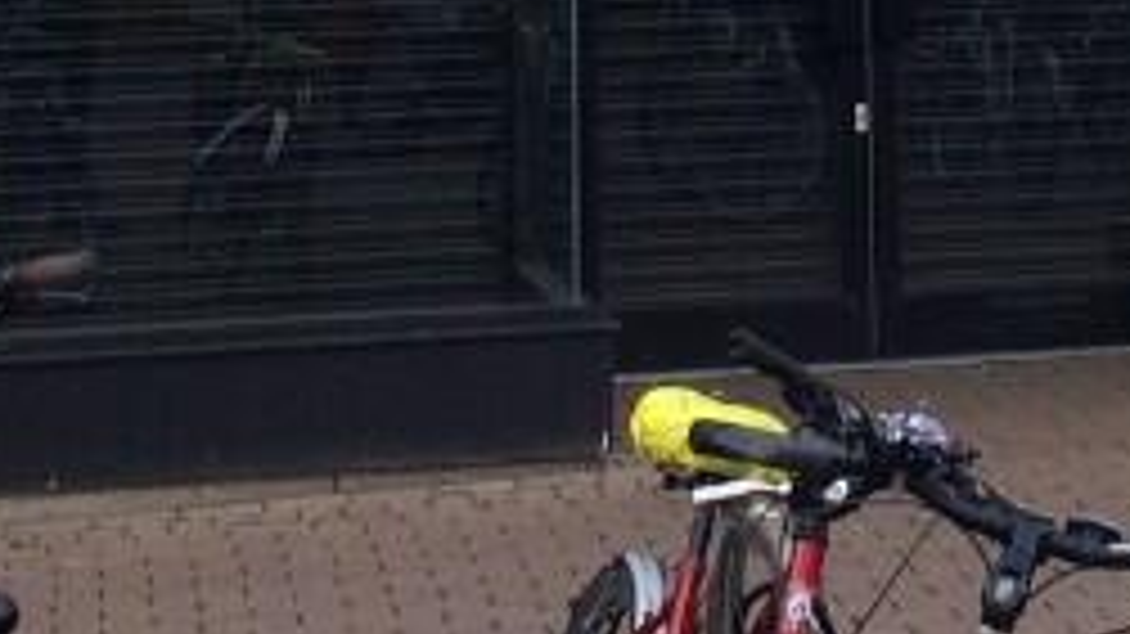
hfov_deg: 16.5
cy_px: -652
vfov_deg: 8.8
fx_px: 3864
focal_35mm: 129
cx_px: 981
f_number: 2.2
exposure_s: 1/446
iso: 32
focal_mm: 4.15
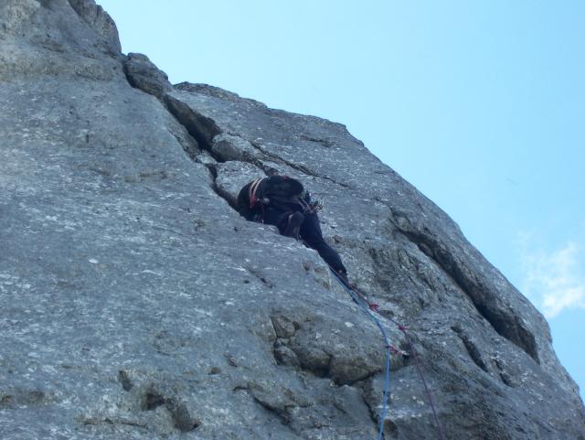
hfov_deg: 18.2
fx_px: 1827
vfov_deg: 13.7
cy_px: 220
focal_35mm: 108
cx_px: 292
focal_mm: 18.1
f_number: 4.8
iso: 80
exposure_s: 1/125
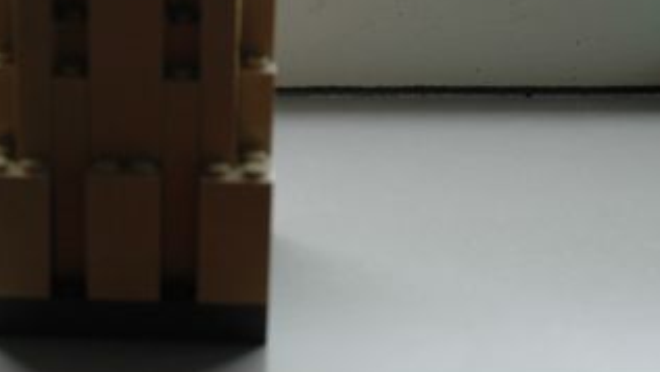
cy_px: 77
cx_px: 125
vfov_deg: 13.5
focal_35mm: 89
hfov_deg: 23.5
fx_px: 1558
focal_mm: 28
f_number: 6.3
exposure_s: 1/160
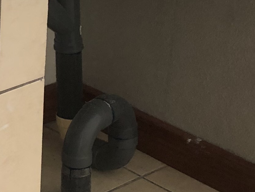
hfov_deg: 13.9
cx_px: -79
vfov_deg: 10.7
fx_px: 1002
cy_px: -39
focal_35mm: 136
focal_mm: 4
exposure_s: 1/30
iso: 32
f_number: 1.8
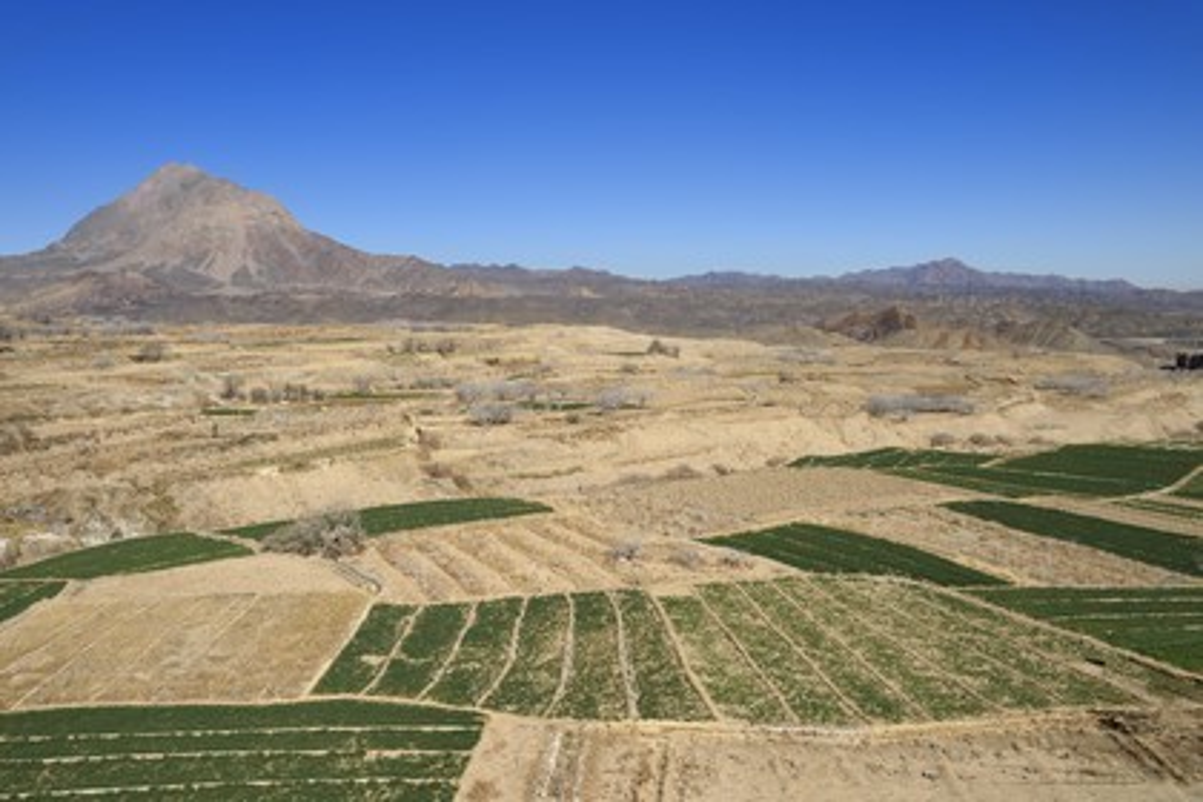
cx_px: 602
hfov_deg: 60.3
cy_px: 401
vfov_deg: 42.3
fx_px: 1036
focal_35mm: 31
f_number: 16
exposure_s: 1/250
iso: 200
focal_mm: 31
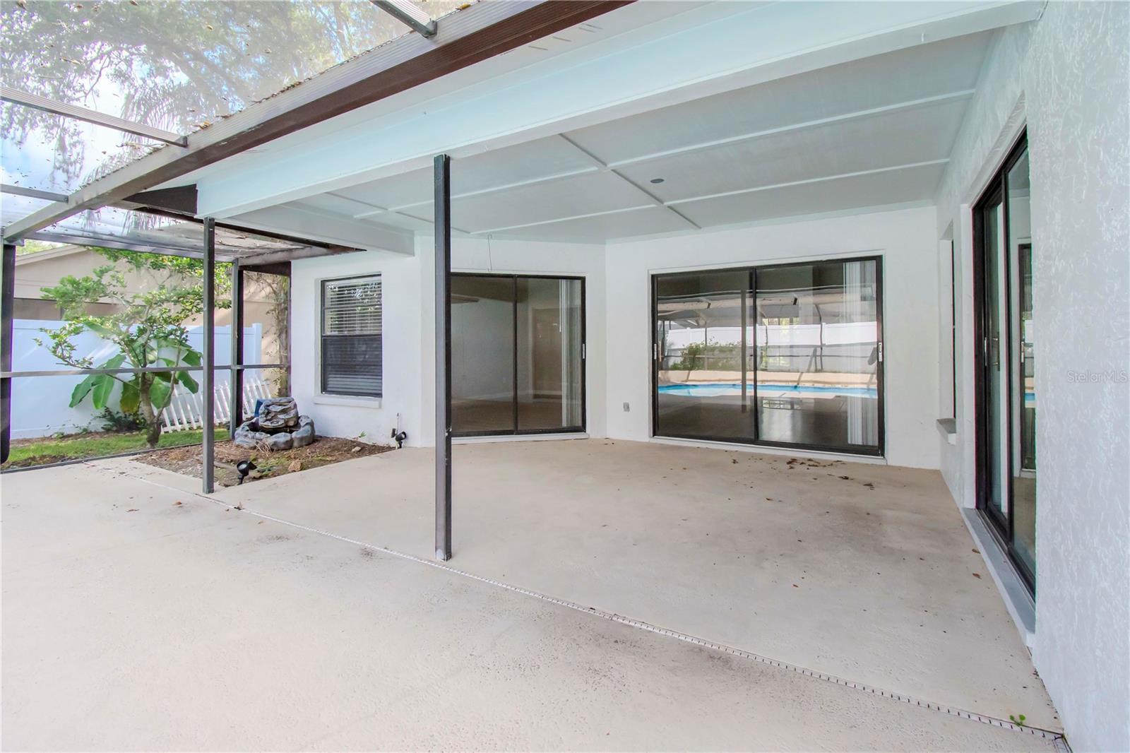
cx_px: 565
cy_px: 376
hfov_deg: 100.4
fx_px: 471
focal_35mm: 15
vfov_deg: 77.3
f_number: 9
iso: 800
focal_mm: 10
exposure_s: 1/320
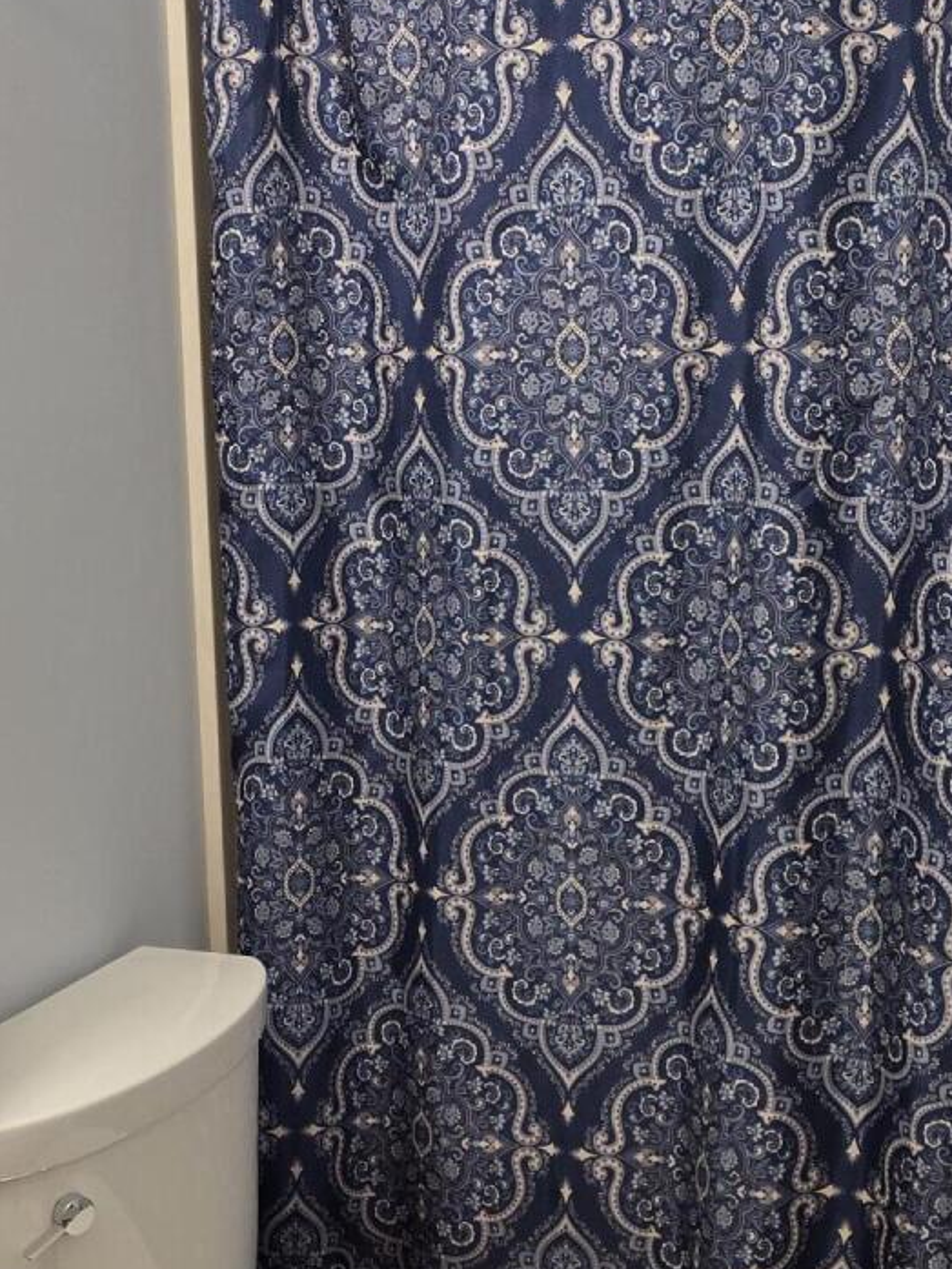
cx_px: 342
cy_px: 923
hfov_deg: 22.2
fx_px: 2419
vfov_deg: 29.0
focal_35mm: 66
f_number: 1.7
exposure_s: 1/120
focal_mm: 6.3
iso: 200
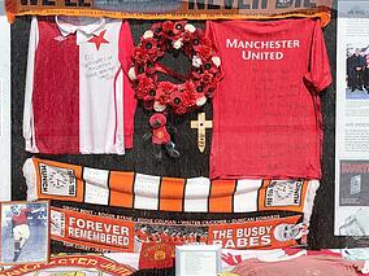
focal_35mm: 60
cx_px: 184
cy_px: 77
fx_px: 640
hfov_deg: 32.2
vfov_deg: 24.2
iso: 20
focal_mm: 3.99
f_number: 1.8
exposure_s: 1/3205
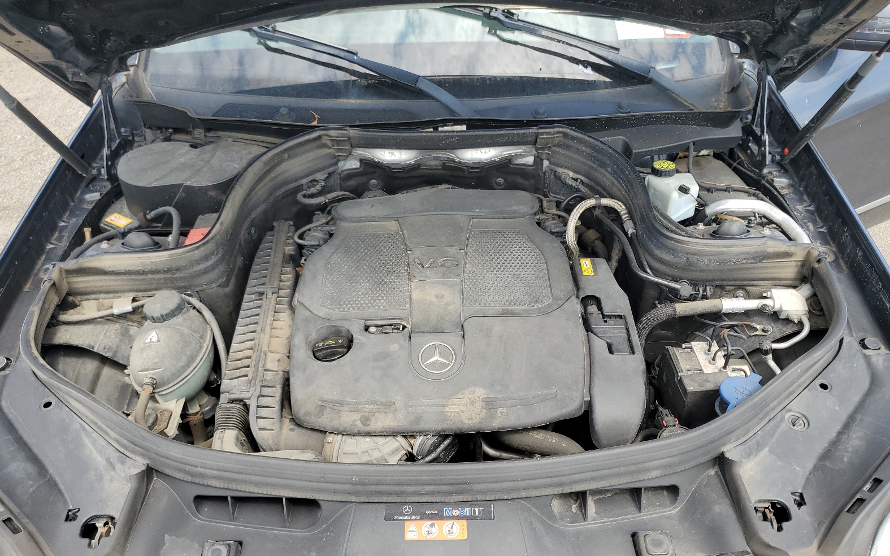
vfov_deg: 44.4
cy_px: 325
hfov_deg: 66.5
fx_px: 679
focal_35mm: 28
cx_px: 444
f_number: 1.5
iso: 50
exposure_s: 1/833
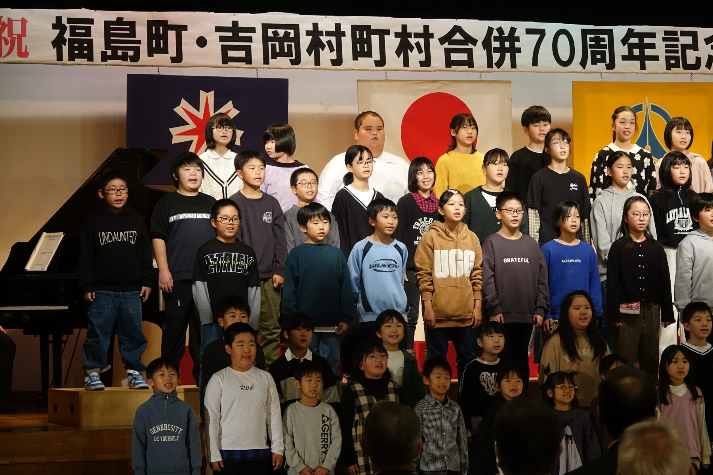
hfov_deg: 13.8
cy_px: 238
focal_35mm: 149
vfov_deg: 9.2
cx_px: 356
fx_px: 2951
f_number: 4
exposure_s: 1/100
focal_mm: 54.57
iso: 640
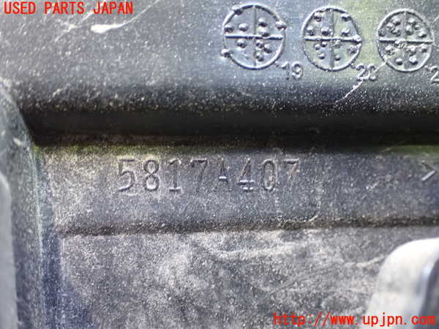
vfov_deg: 29.1
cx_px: 220
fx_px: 634
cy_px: 164
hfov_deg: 38.2
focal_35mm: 50
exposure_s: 1/15
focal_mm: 9.01
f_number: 3.2
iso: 1600
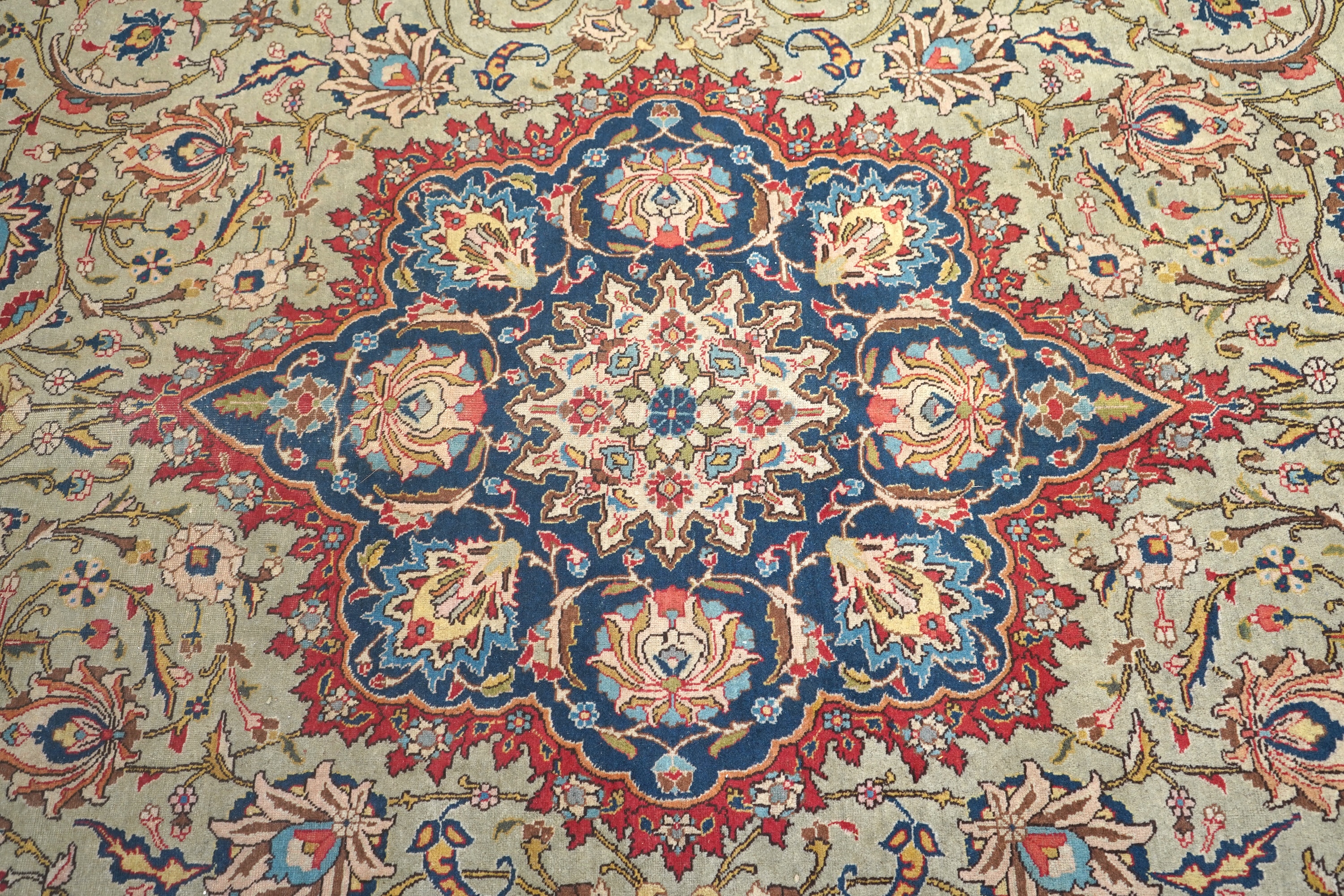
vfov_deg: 35.1
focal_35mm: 38
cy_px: 448
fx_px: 1419
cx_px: 672
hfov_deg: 50.7
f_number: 4.5
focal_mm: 38
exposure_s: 1/40
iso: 800
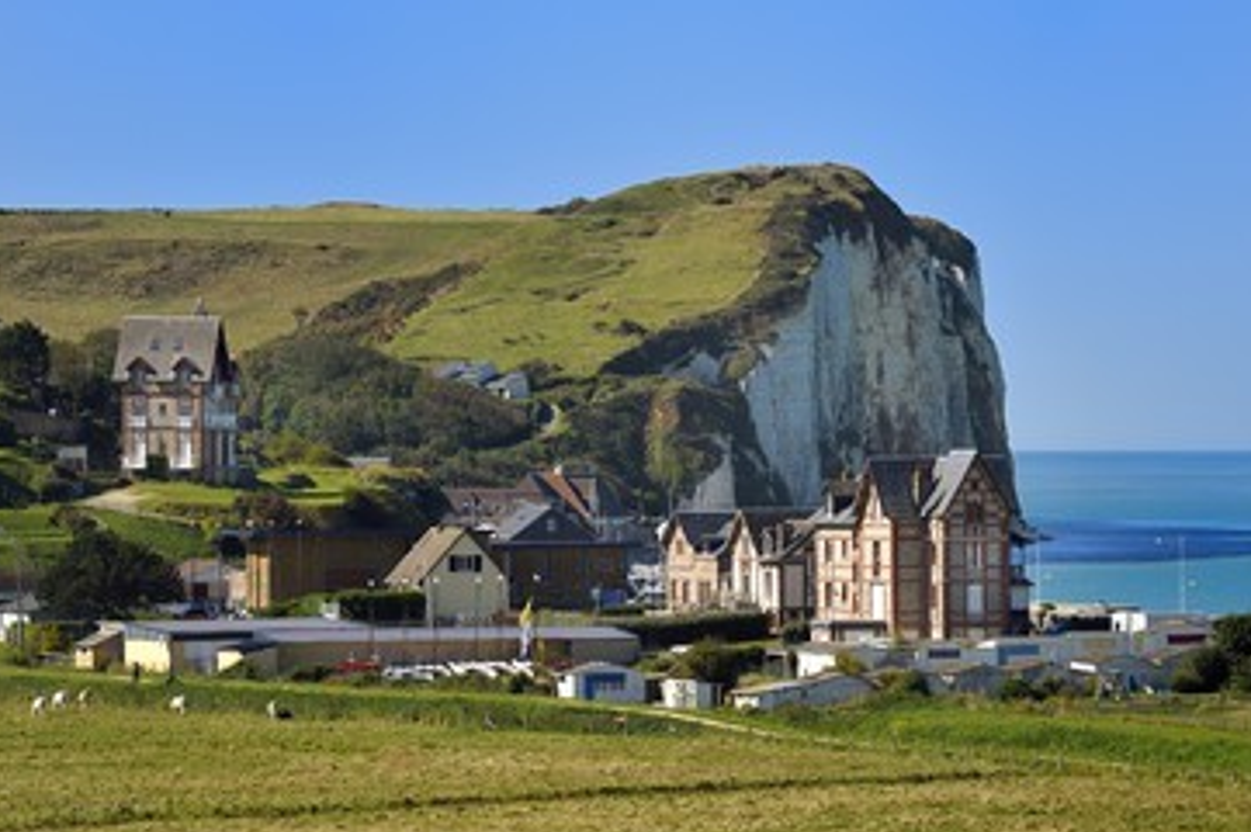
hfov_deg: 8.8
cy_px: 440
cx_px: 690
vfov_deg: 5.9
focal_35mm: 233
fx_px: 8089
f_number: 10
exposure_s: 1/320
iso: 200
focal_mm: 200
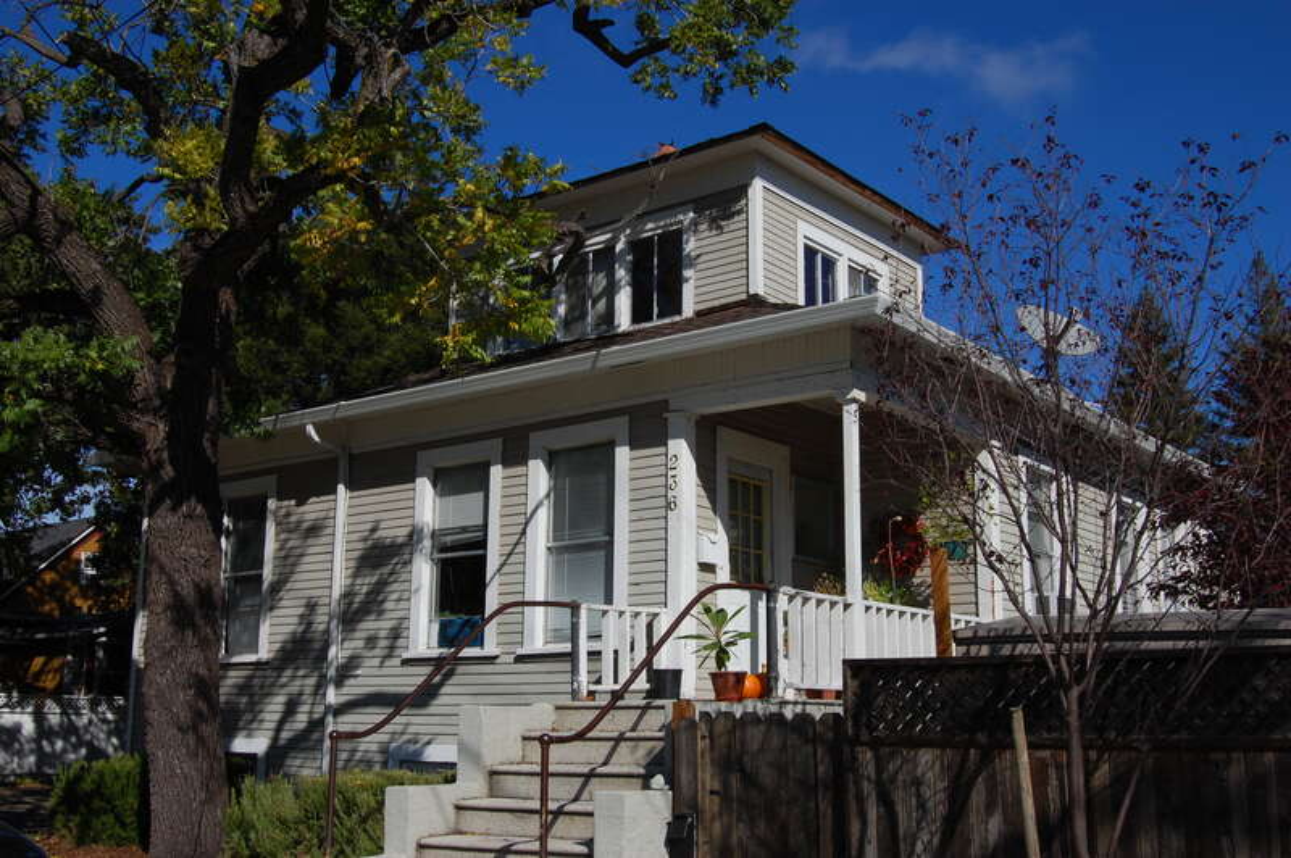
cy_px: 429
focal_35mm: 39
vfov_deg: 34.2
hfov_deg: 49.6
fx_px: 1397
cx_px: 646
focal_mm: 26
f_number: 16
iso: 200
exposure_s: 1/200
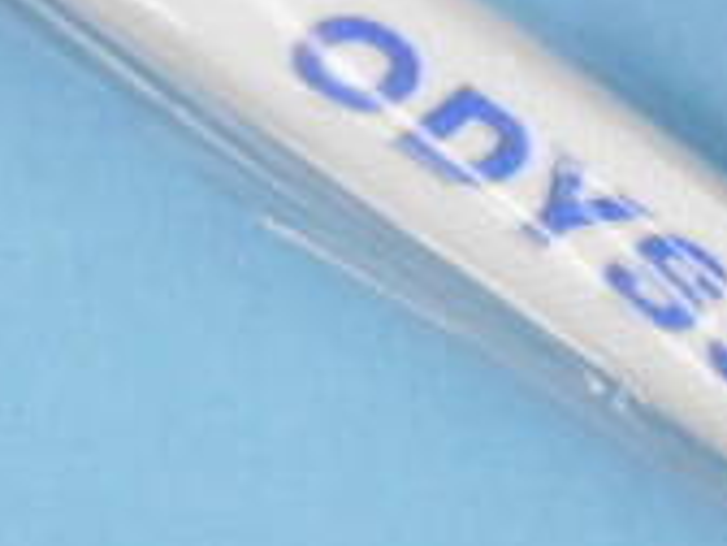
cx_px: 930
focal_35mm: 99
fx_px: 2079
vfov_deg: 14.9
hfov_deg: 18.5
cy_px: 126
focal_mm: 4.6
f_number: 3.2
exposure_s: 1/160
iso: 800
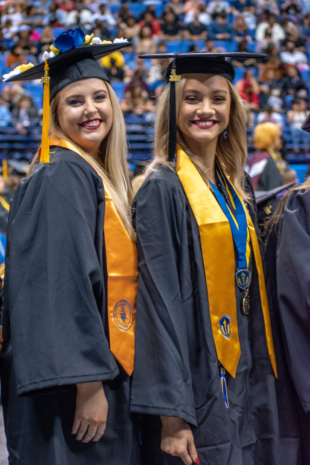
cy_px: 232
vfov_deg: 17.5
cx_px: 155
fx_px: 1511
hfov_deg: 11.7
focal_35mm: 117
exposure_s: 1/125
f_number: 5.6
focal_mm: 78
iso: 1250
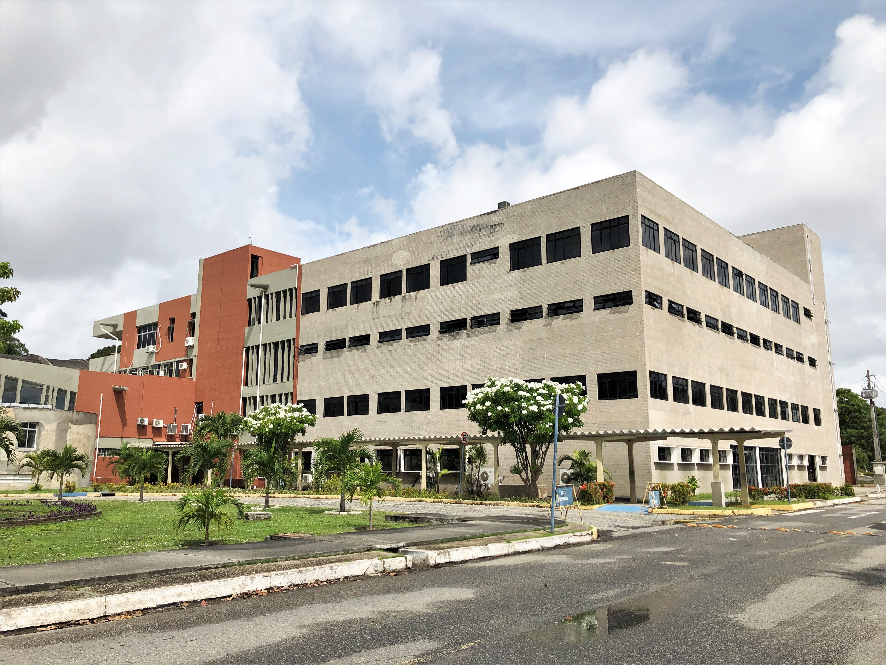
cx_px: 443
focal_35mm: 28
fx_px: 717
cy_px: 332
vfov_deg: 49.7
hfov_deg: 63.4
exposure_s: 1/3690
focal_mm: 3.99
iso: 20
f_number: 1.8
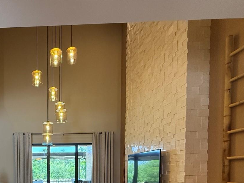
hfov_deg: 58.9
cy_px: 175
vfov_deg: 45.0
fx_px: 190
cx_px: 40
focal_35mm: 27
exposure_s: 1/120
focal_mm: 2.22
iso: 320
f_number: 2.2
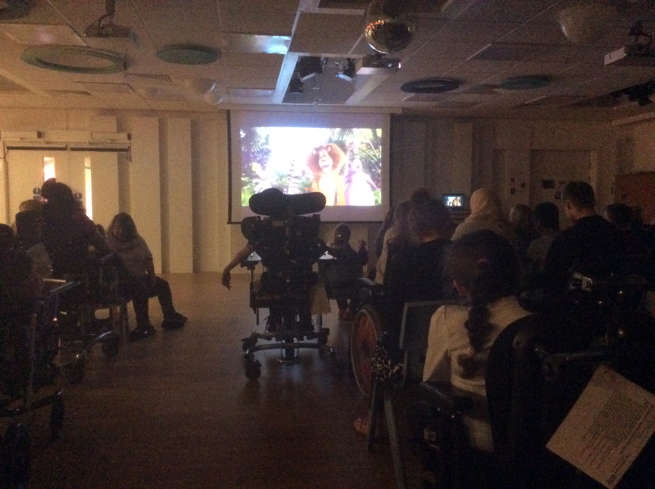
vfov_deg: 44.1
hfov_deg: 56.9
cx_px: 328
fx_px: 605
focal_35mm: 32
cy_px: 244
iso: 800
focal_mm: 3.3
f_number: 2.4
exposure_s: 1/17
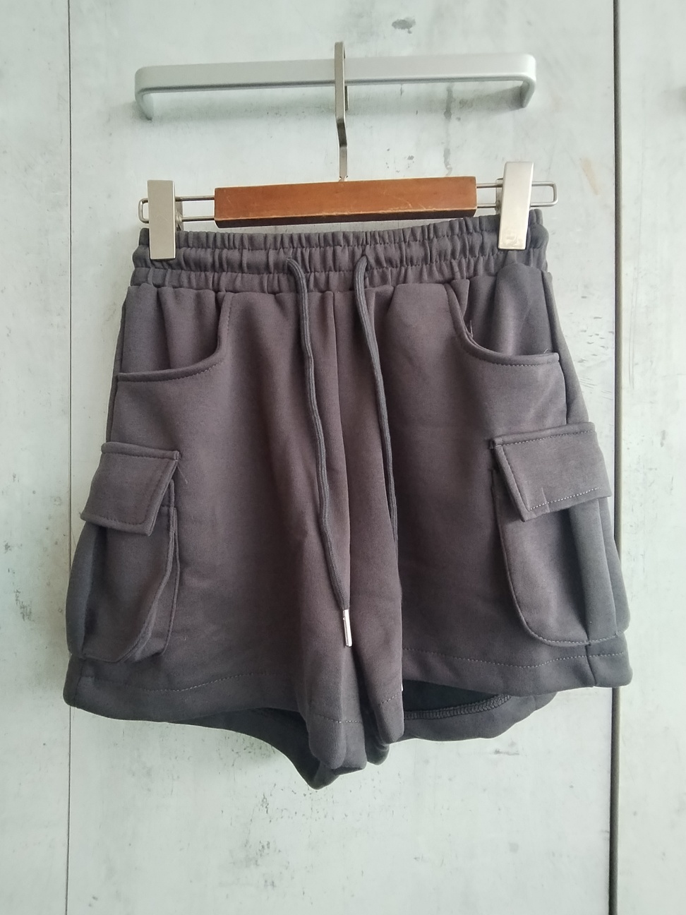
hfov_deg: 74.7
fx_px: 449
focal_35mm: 17
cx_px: 343
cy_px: 458
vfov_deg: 91.0
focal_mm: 1.42
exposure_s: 1/100
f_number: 2.2
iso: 244
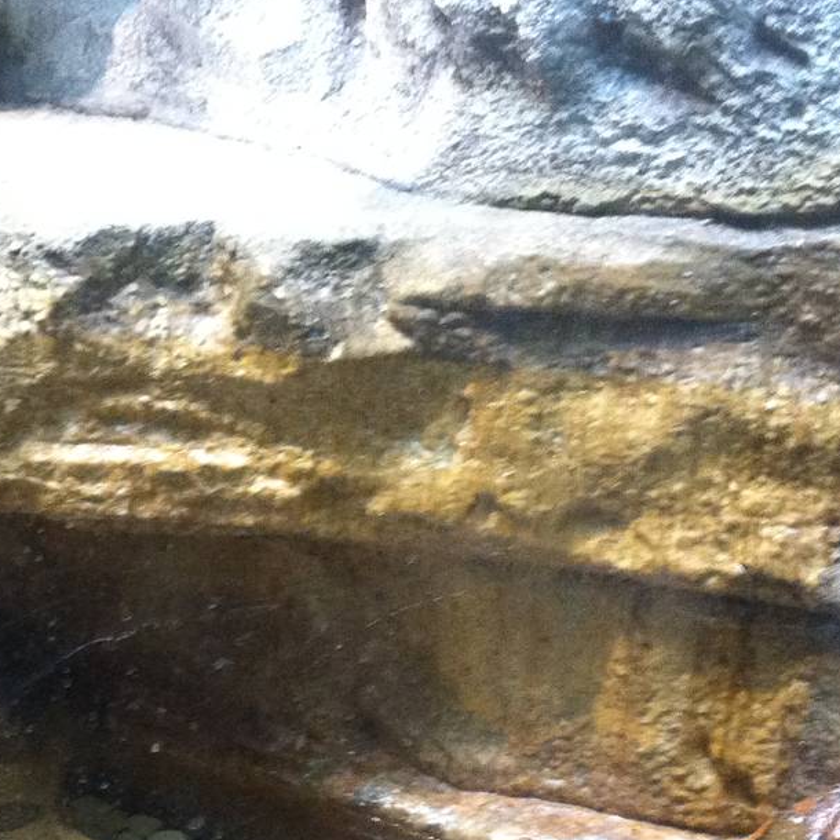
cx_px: 1
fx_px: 2224
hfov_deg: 20.7
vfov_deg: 21.0
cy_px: 748
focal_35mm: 81
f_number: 2.8
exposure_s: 1/17
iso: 320
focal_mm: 3.85
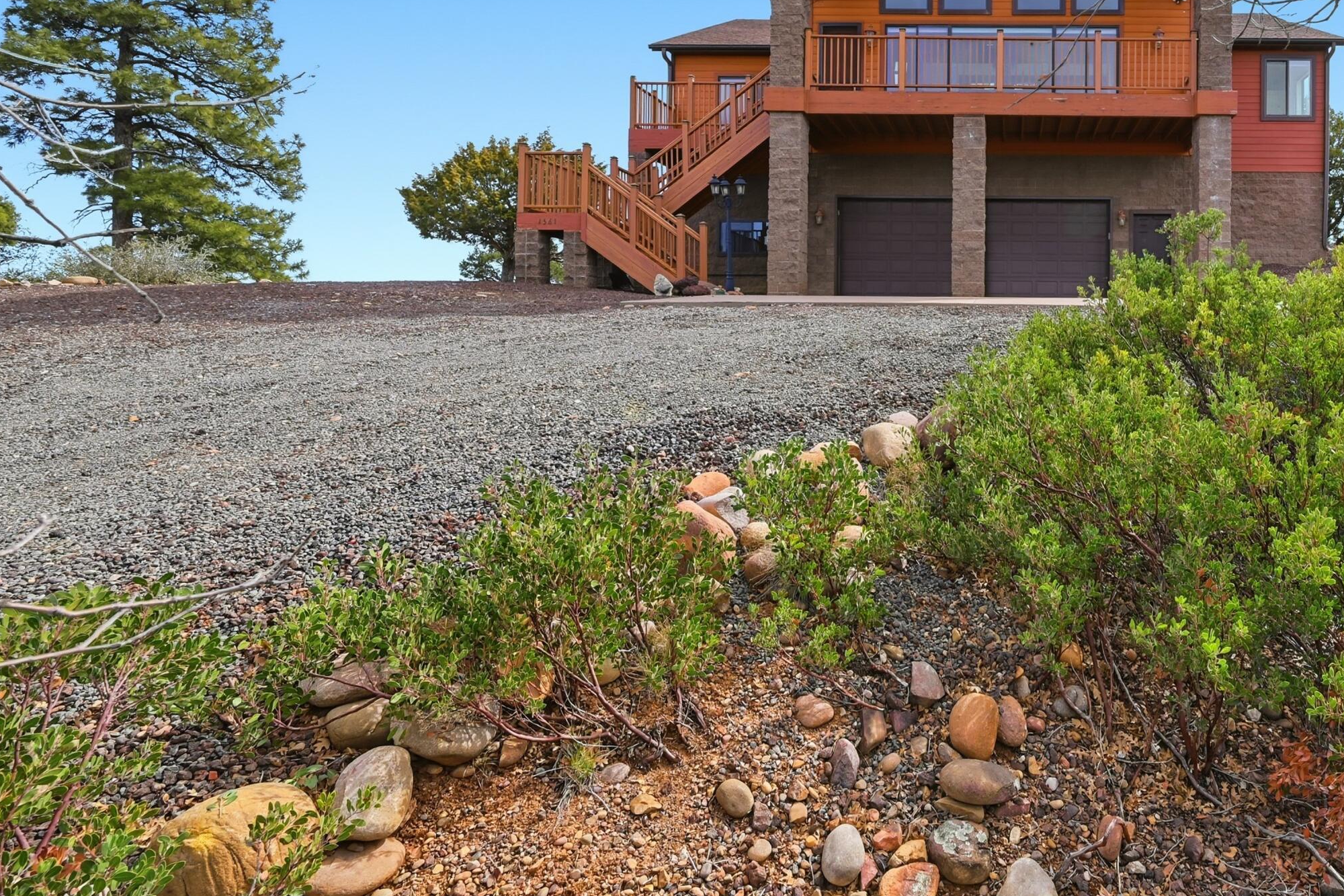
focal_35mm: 21
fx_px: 784
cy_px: 329
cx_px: 994
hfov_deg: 75.8
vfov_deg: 58.6
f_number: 9
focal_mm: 14
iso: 250
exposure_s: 1/1250
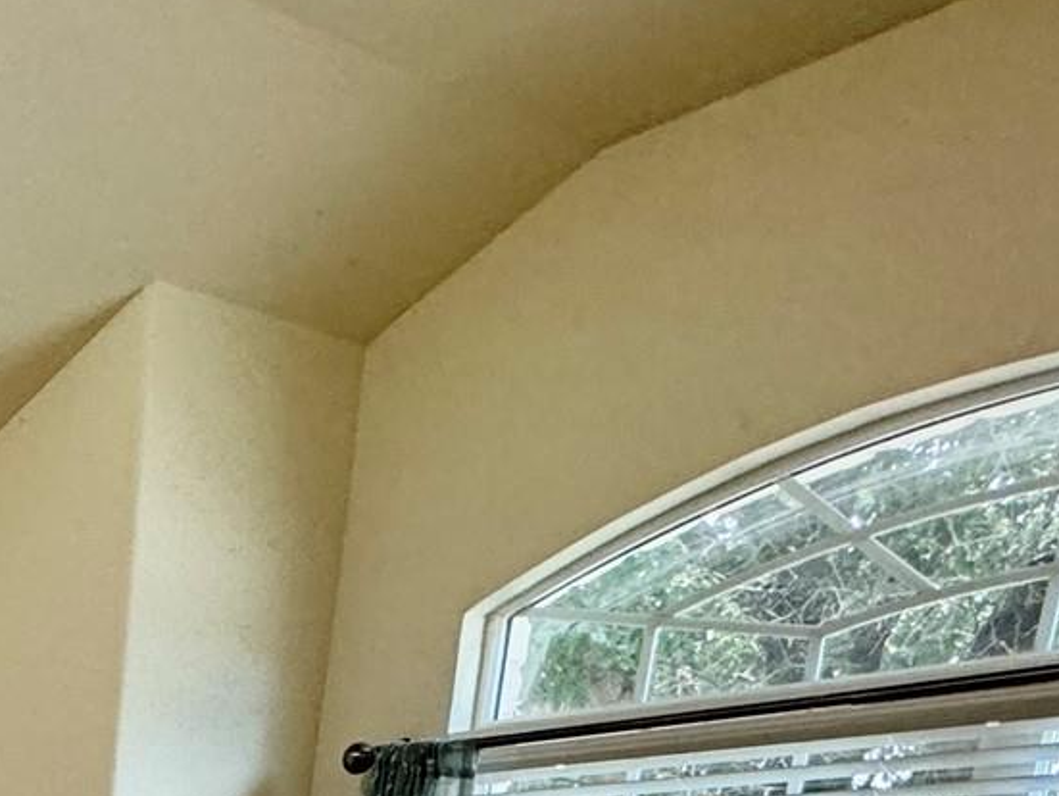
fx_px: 1592
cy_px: 1423
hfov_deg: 28.7
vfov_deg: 20.3
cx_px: -379
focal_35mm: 52
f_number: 2.2
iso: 250
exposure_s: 1/120
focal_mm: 2.22
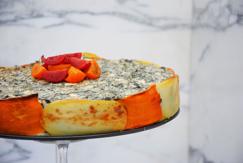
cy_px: 82
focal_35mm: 158
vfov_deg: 8.7
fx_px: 1064
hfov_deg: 13.0
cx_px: 122
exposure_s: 1/640
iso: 800
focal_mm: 105
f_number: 6.3
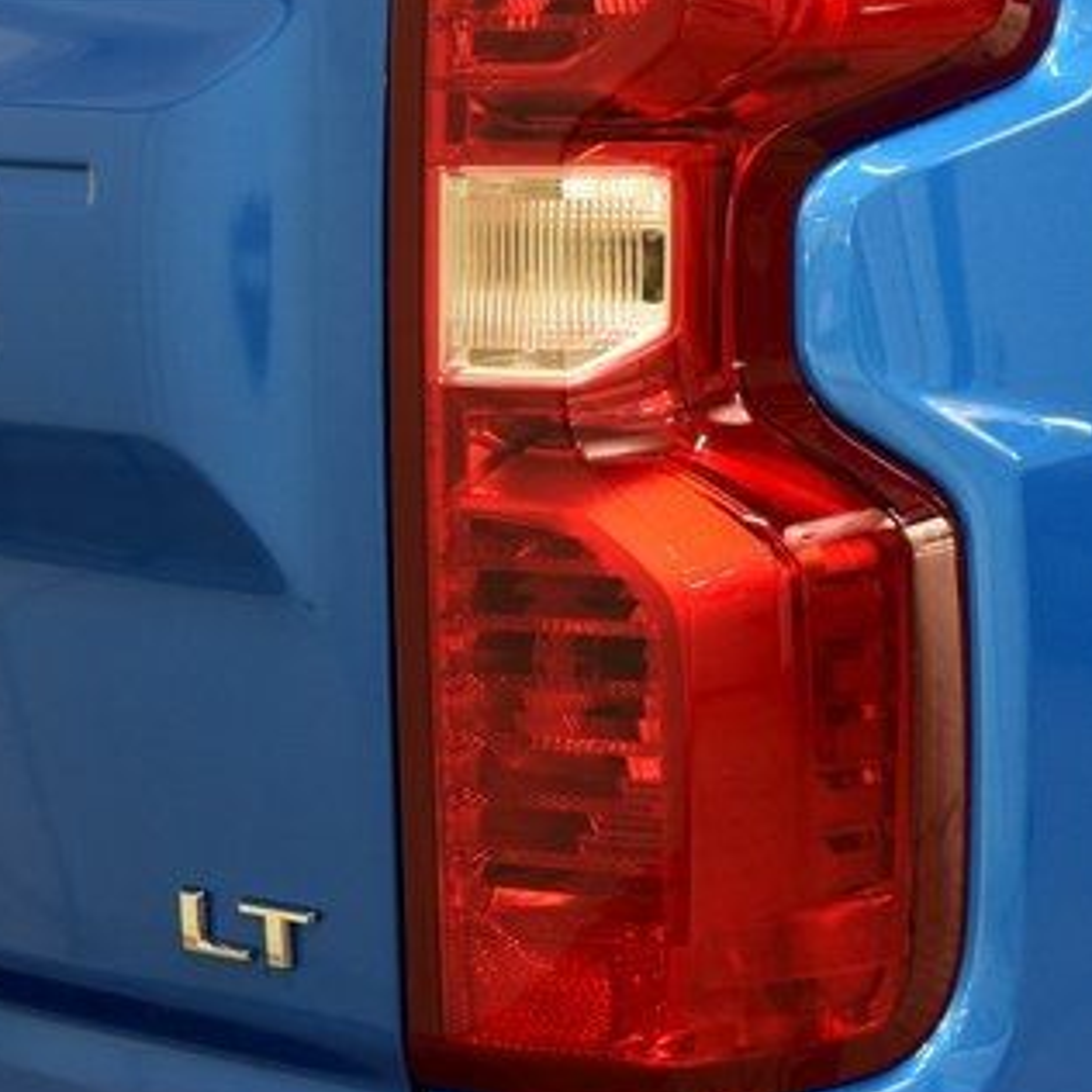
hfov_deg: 14.1
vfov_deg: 14.0
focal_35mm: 124
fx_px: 4426
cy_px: 389
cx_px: 695
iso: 1600
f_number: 4.5
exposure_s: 1/60
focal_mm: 48
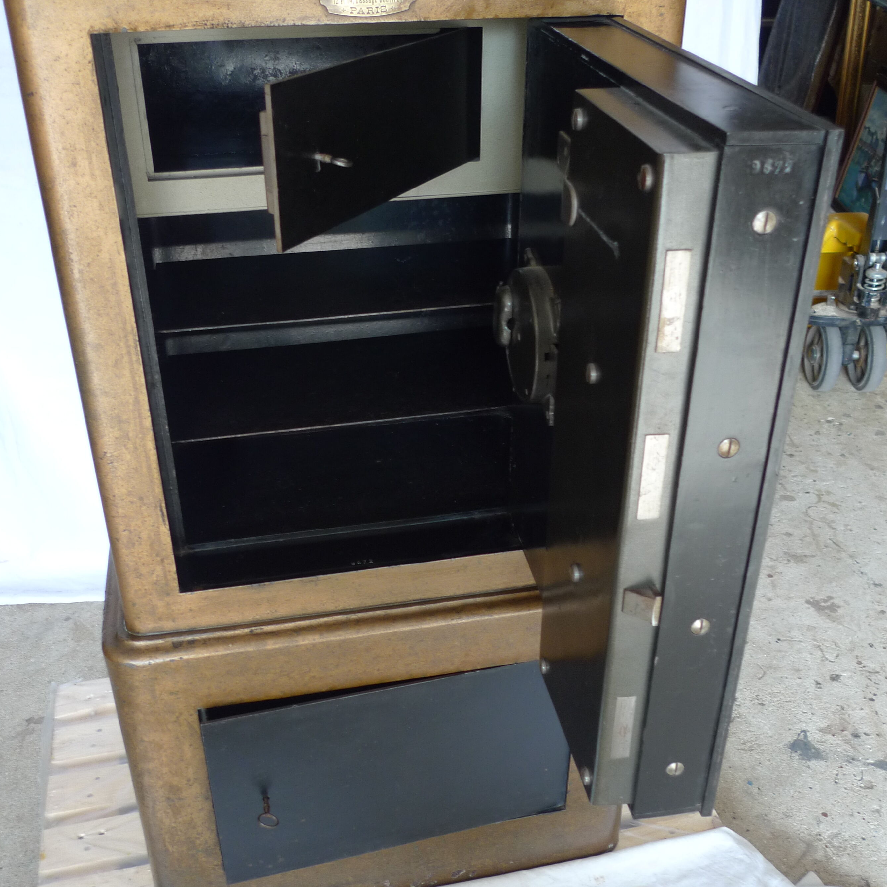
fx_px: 1044
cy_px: 440
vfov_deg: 46.0
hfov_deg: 46.0
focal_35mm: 36
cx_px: 447
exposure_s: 1/40
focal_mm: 6.3
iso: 100
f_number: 2.2
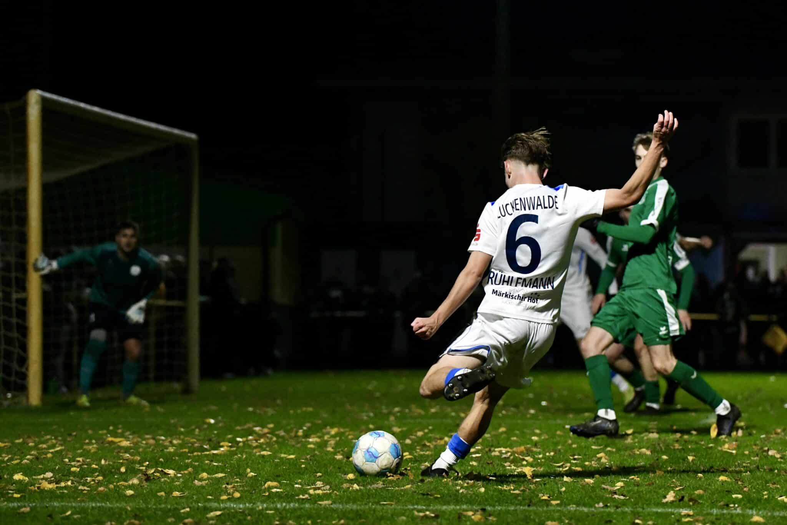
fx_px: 2405
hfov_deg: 18.6
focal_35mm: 110
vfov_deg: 12.5
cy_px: 262
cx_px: 394
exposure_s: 1/1600
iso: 8000
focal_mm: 110
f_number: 2.8
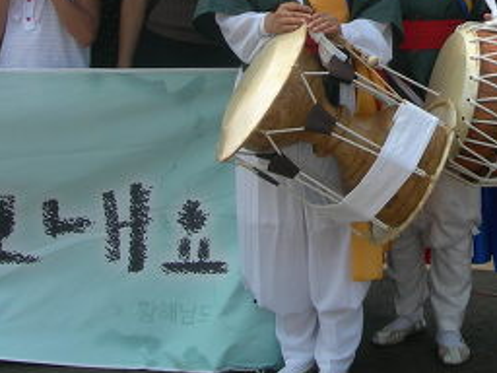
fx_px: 1364
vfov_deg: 15.0
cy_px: -76
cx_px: 493
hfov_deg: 20.0
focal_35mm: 95
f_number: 4.8
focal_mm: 7.8
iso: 50
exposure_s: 1/350
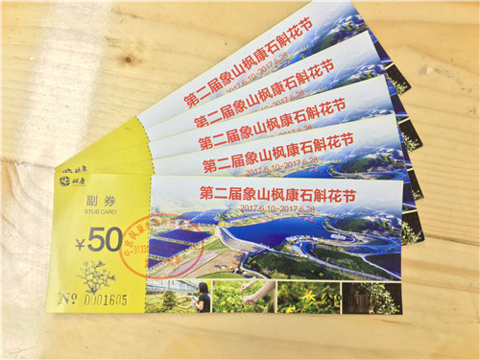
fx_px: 402
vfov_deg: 48.2
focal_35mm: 29
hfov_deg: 61.7
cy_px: 180
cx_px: 240
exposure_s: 1/33
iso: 32
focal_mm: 4.15
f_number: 2.2
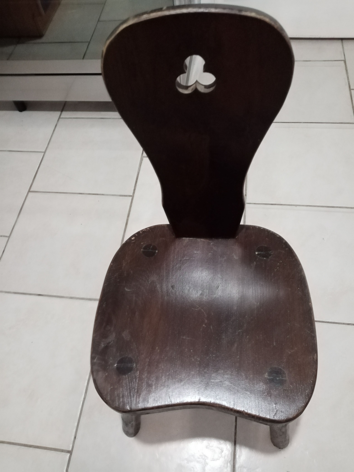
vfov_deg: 67.3
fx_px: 355
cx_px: 177
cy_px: 236
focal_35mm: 26
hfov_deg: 53.1
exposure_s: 1/20
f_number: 1.8
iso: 1030
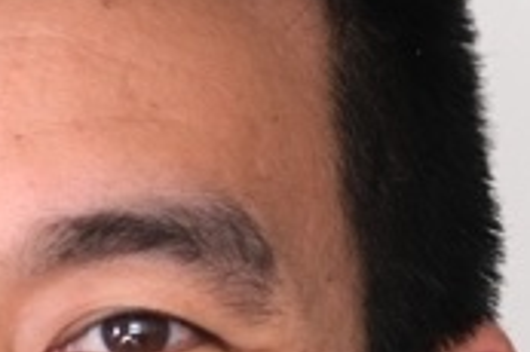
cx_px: -40
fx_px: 13811
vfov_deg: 1.5
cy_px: 621
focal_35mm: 939
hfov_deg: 2.2
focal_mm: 90
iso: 500
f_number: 2.5
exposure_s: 1/160
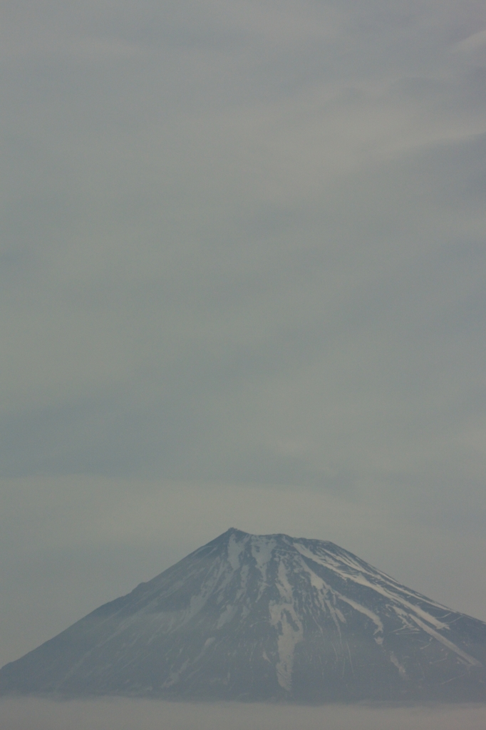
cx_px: 243
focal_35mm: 189
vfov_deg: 10.9
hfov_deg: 7.3
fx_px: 3830
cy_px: 365
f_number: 4
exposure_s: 1/4000
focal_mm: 70
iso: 160
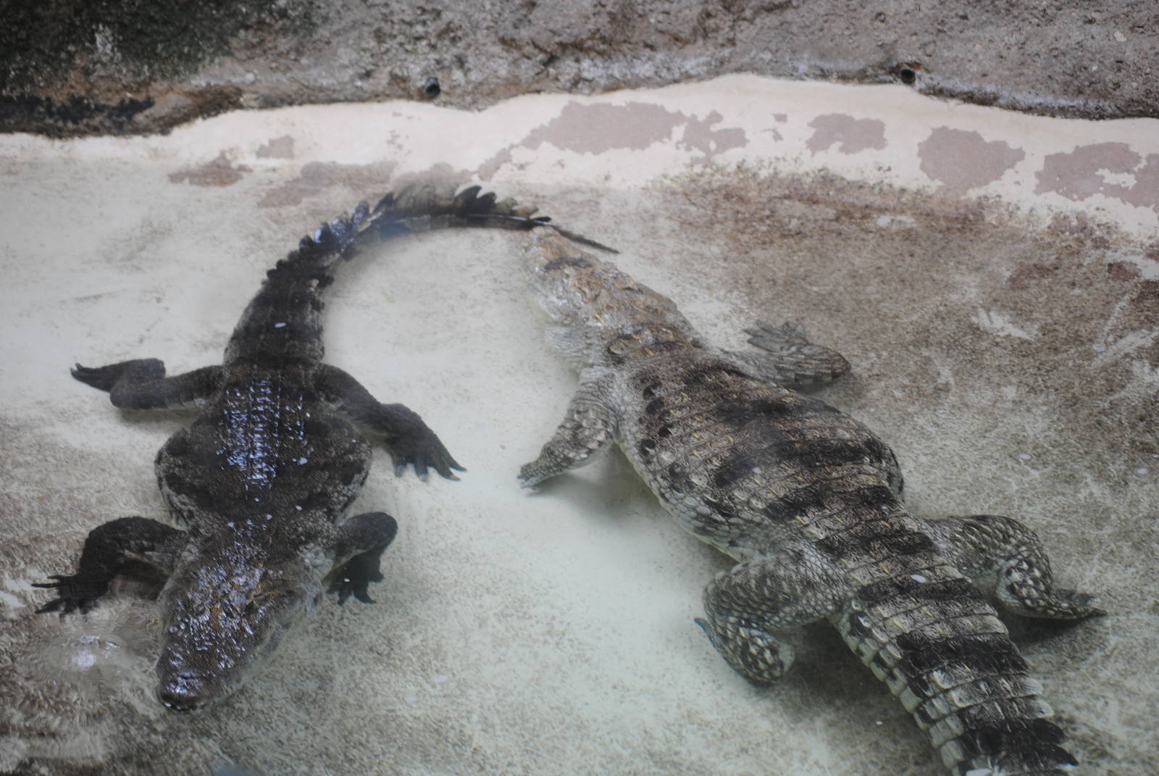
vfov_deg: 16.6
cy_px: 388
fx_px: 2659
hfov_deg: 24.6
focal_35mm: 82
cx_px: 580
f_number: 4.2
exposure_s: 1/30
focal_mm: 55
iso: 200
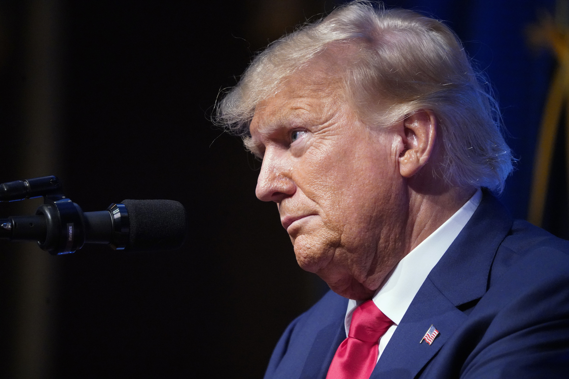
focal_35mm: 600
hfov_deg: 3.4
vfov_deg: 2.3
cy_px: 190
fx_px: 9484
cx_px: 284
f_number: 6.3
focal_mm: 600
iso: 10000
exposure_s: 1/250
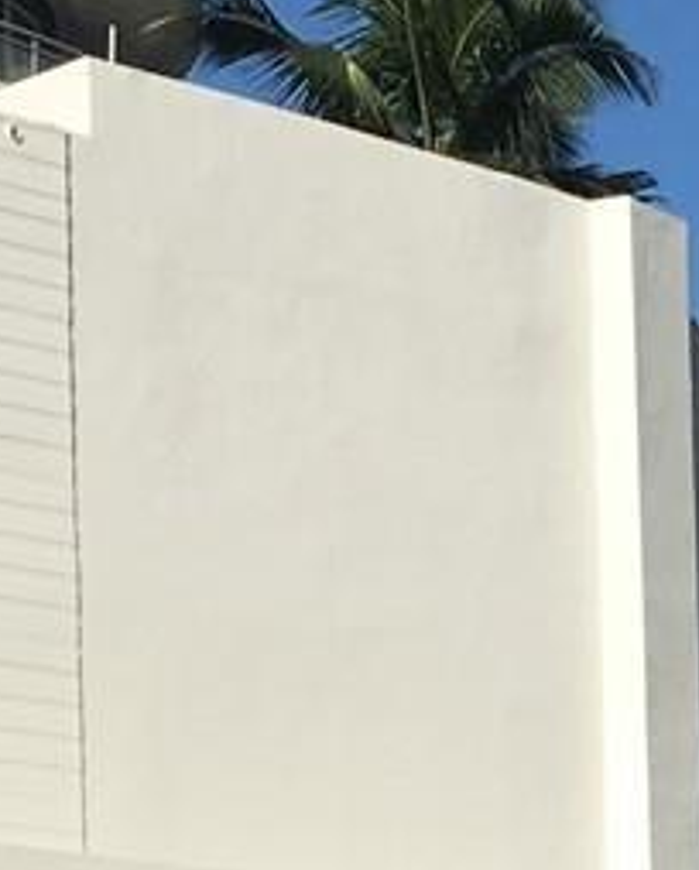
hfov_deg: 8.4
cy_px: 1394
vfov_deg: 10.4
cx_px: 1261
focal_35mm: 178
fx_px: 4592
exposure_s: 1/2481
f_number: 2.2
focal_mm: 4.15
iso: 25
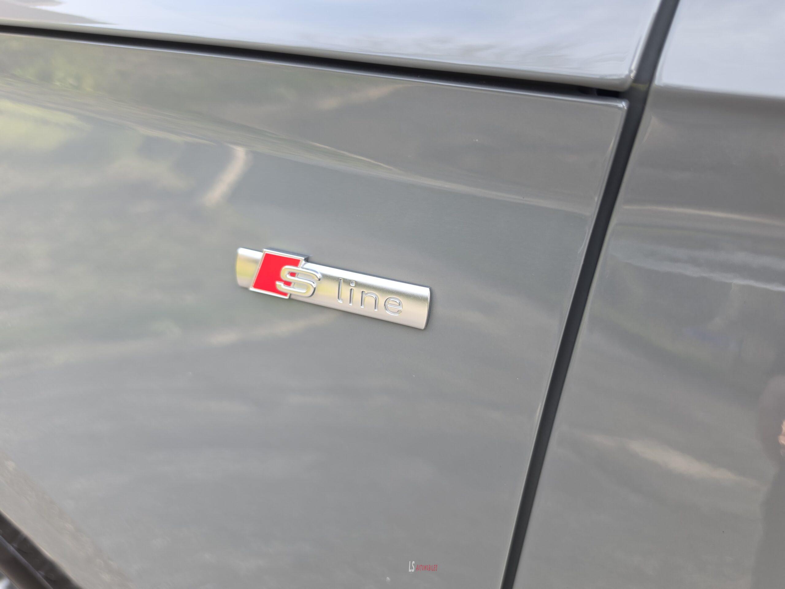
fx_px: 522
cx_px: 392
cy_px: 294
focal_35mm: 23
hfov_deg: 73.9
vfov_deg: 58.9
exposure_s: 1/180
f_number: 1.4
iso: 64
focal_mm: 6.5
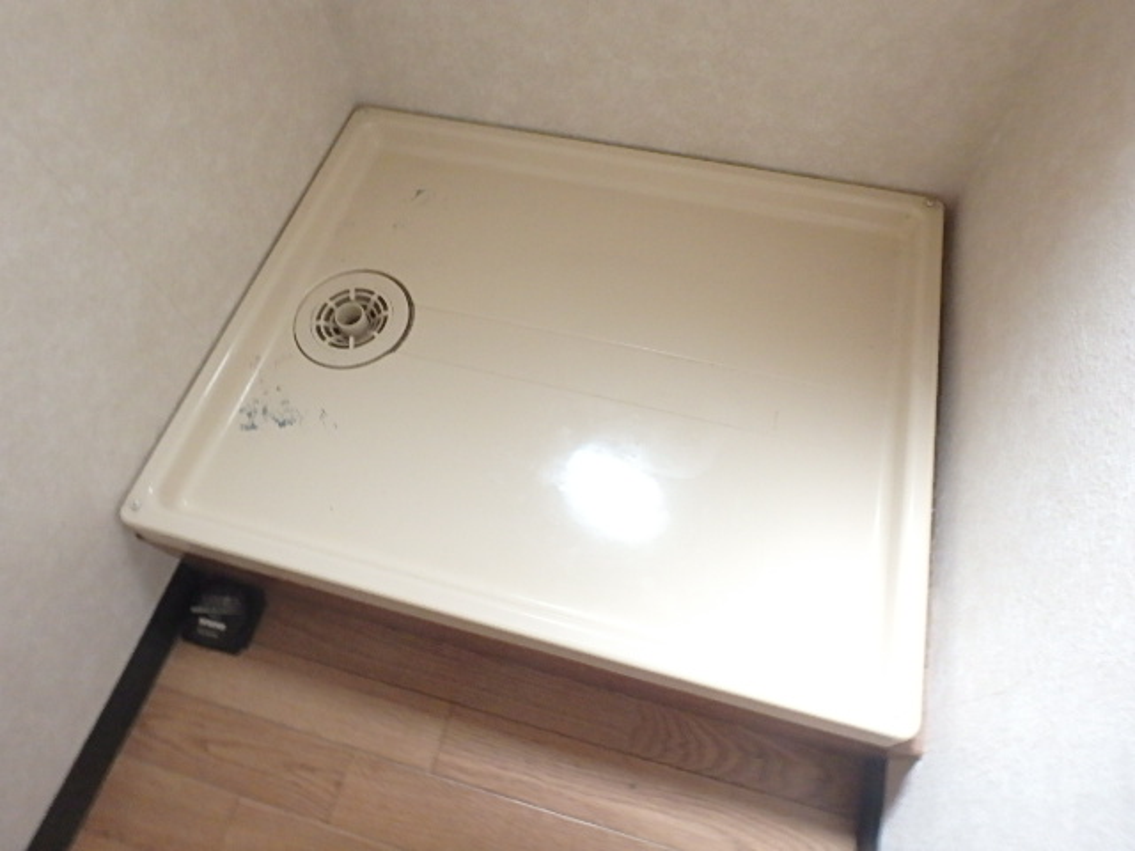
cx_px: 568
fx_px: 689
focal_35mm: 21
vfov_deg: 63.4
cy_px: 426
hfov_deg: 79.0
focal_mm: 3.7
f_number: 3.5
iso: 800
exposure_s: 1/15
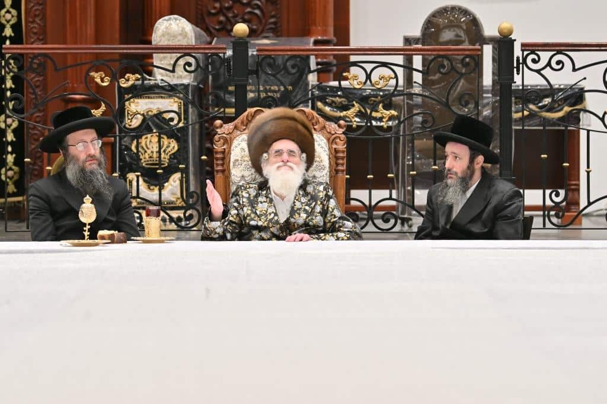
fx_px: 2781
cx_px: 304
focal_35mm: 165
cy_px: 202
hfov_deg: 12.5
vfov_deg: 8.3
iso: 200
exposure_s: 1/320
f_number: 2.8
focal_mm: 110
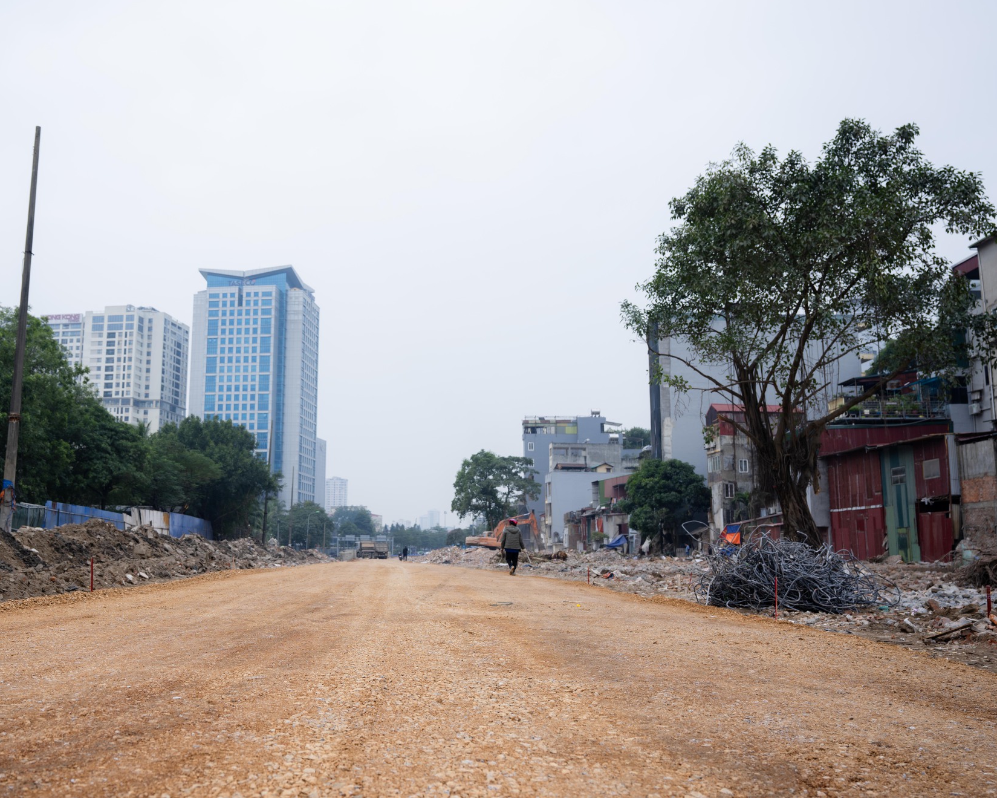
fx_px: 990
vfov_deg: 43.9
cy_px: 395
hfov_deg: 53.1
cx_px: 398
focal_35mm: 34
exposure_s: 1/320
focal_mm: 29.5
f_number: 4
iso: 100
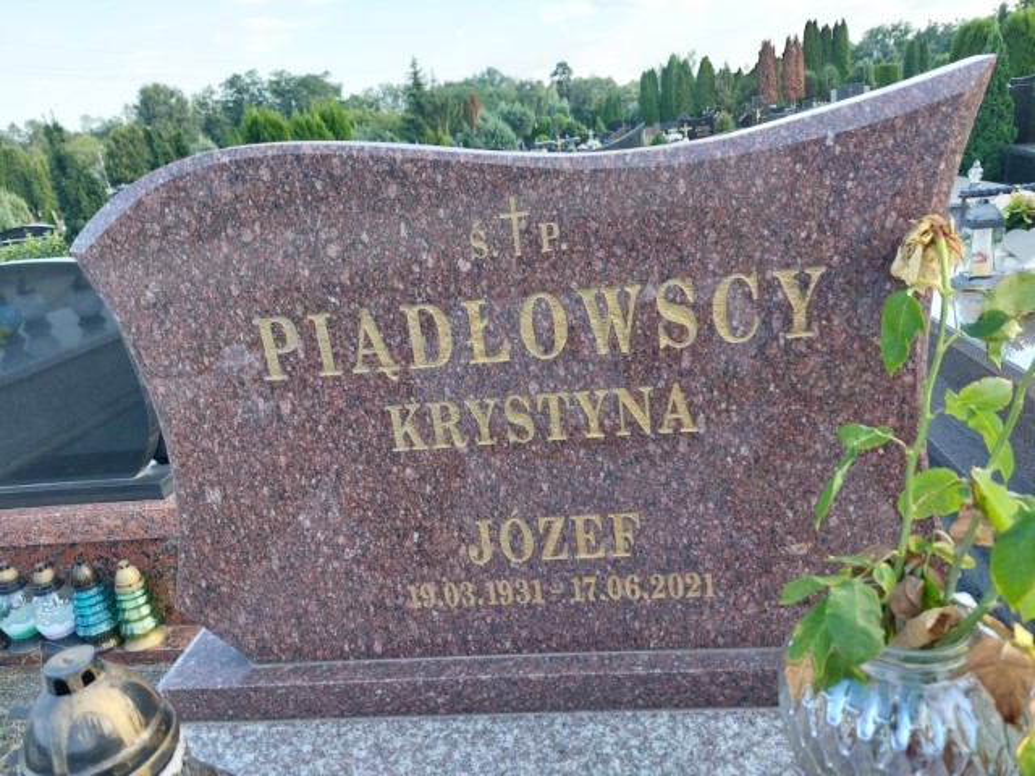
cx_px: 518
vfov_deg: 54.9
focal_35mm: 25
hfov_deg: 69.4
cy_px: 388
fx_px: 747
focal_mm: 5.23
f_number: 1.8
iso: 40
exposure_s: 1/109
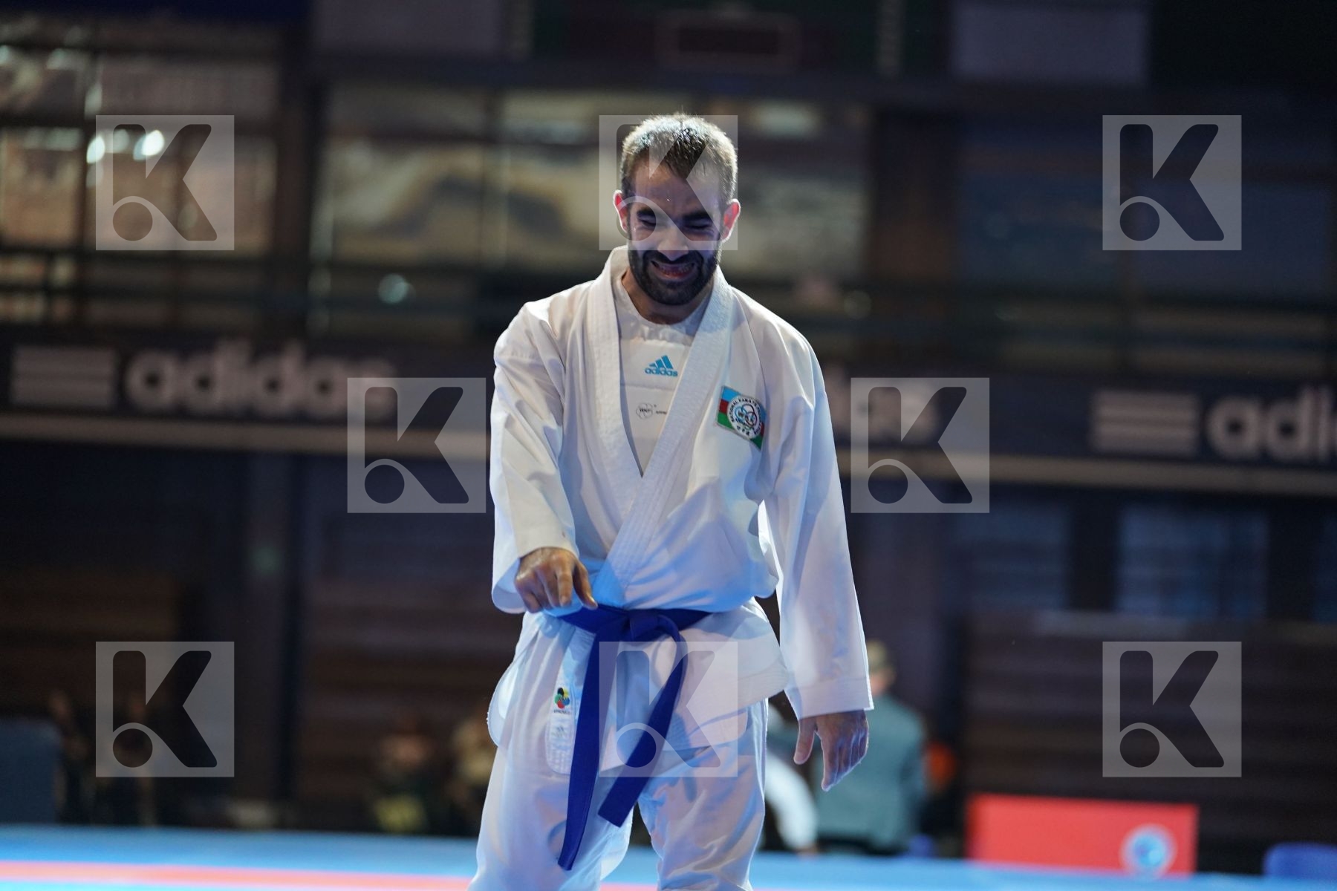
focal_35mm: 134
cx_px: 668
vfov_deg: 10.2
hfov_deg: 15.3
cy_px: 446
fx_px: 4976
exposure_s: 1/250
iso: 3200
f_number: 2.8
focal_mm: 134
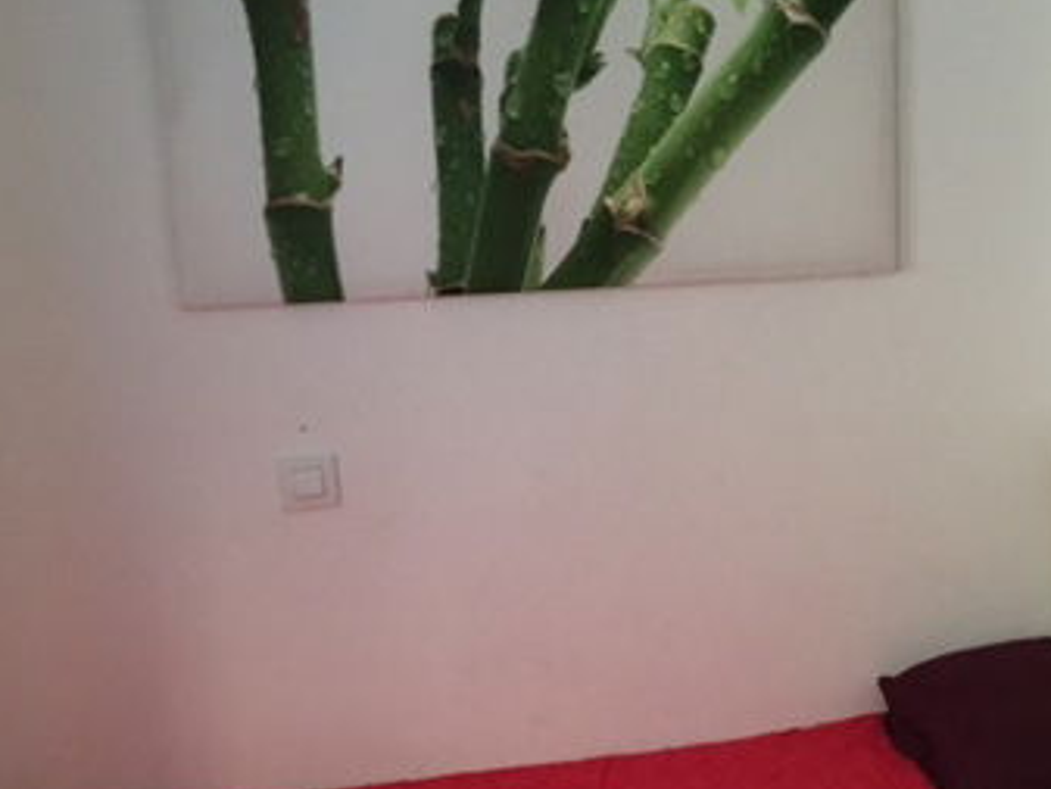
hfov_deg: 34.7
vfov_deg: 26.3
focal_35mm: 55
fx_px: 1670
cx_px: 671
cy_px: 561
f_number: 2.2
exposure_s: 1/30
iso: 200
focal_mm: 4.15
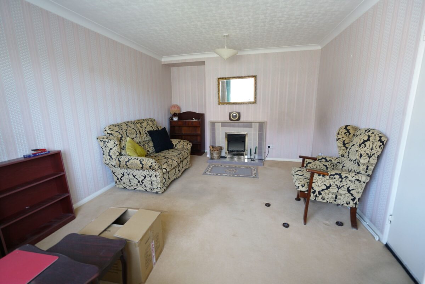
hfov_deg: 96.7
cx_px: 212
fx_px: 189
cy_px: 142
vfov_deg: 73.8
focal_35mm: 16
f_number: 5
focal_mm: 16
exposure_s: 1/13
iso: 500
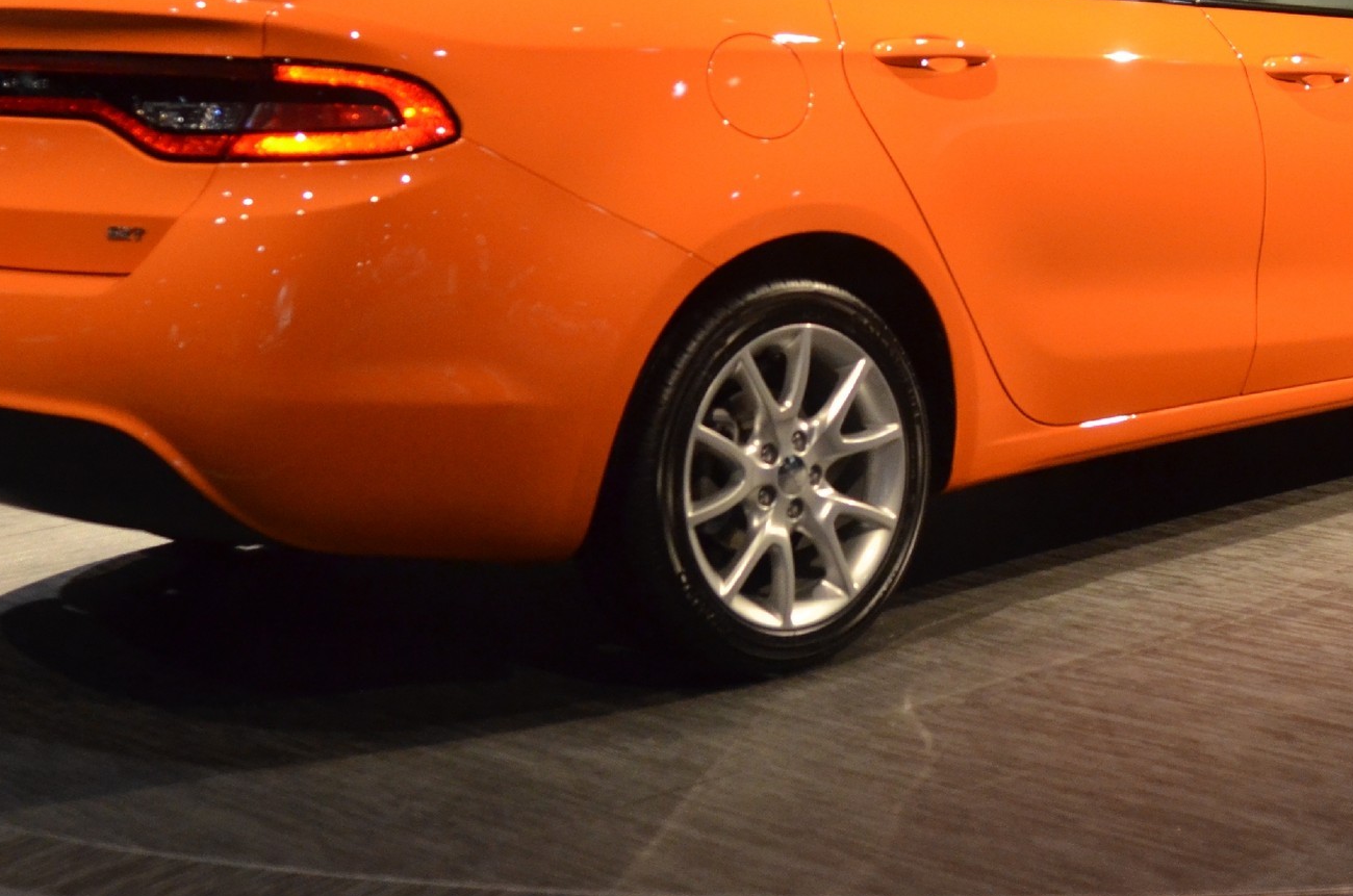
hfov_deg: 27.0
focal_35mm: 75
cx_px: 835
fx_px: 2813
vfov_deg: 17.9
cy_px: 140
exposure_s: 1/160
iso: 1600
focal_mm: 26
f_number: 2.8
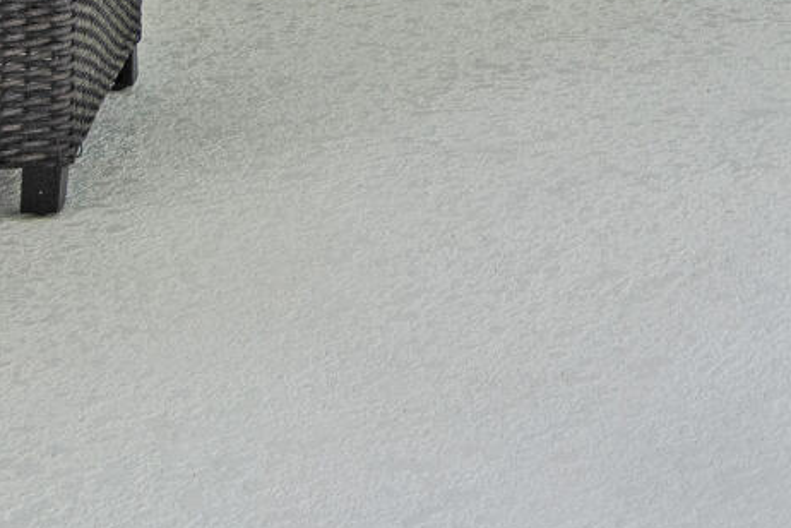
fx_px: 2356
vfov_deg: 11.3
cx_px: 1127
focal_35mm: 107
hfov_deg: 17.4
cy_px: -588
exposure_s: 1/125
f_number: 6.3
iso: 320
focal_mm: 11
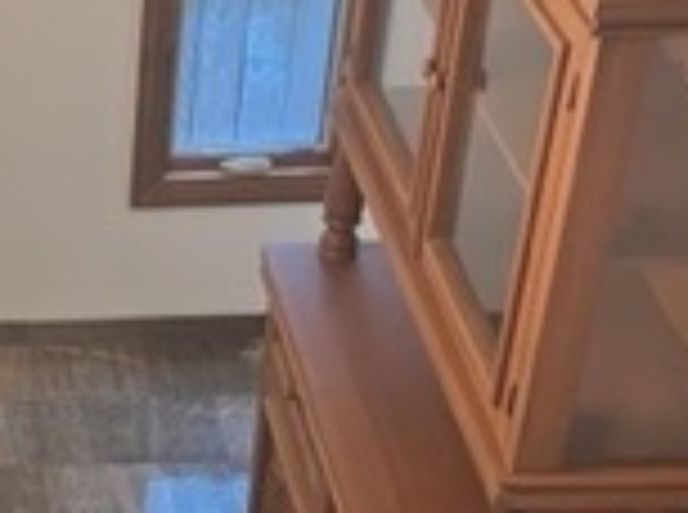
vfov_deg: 13.3
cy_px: 531
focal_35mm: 109
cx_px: -256
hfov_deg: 16.8
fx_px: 2161
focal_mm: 5.7
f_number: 1.5
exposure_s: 1/60
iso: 80
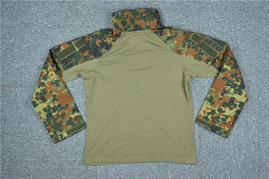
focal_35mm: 44
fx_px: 325
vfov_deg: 30.8
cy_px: 90
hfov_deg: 45.0
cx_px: 134
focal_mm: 29
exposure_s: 1/80
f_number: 8
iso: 1600
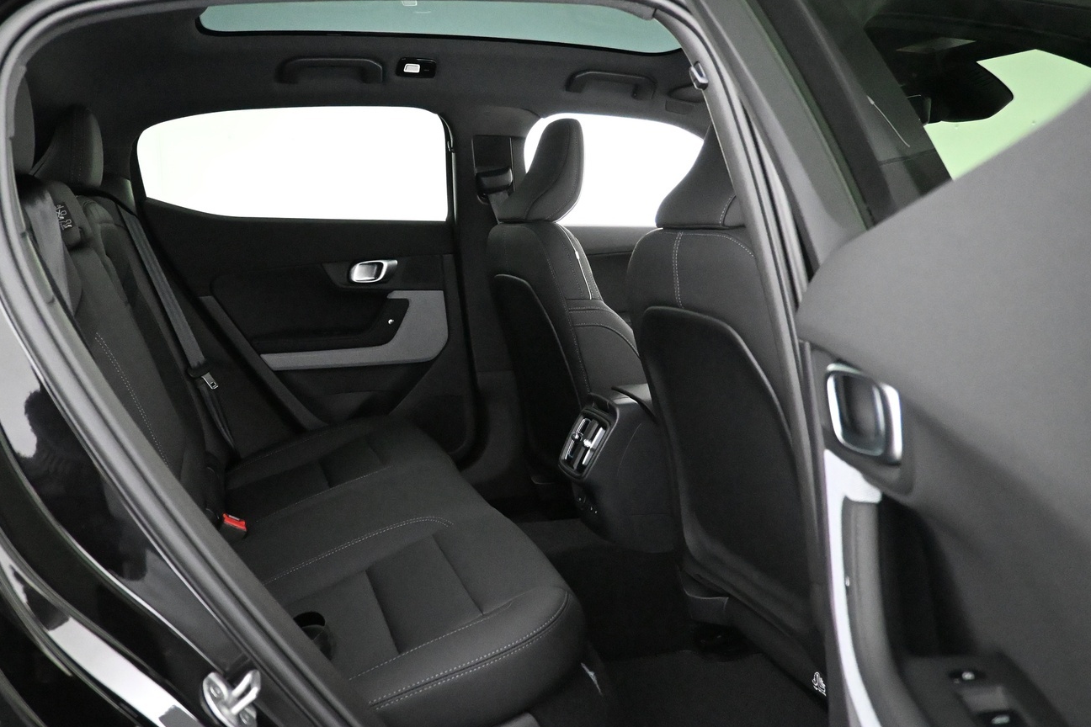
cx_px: 492
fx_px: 909
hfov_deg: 61.8
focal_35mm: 30
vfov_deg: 43.6
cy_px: 332
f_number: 3.5
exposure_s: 1/60
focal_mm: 16
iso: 11400
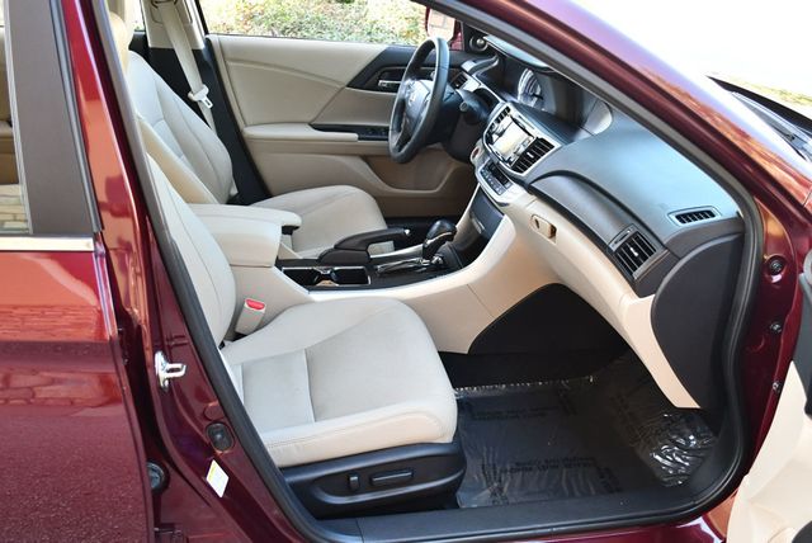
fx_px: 813
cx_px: 406
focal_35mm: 36
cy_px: 272
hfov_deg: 53.1
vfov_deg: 36.9
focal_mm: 18
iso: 800
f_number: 3.5
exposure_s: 1/250
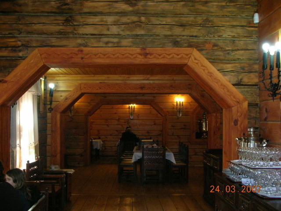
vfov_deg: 31.5
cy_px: 106
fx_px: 373
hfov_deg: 41.2
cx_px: 140
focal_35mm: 46
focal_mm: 7.7
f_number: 3.5
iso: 200
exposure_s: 1/60.1
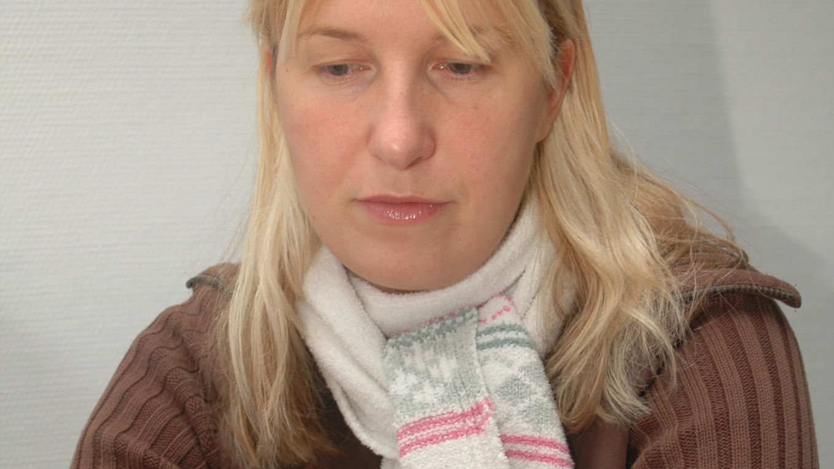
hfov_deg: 20.0
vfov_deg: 11.3
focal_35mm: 107
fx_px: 2361
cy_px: 377
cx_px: 419
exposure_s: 1/60
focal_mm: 45
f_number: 5.6
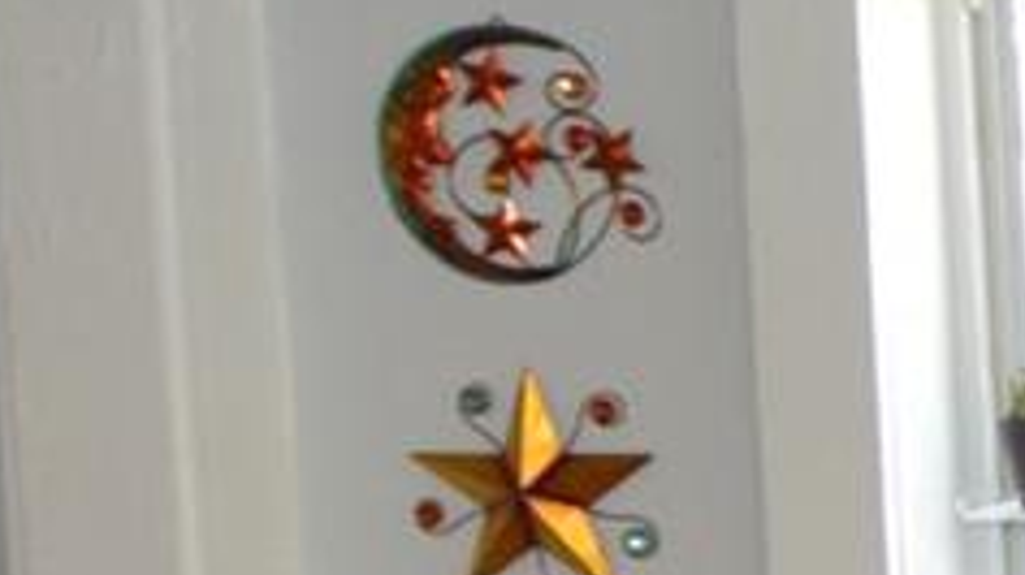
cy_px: 798
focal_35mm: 127
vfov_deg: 9.3
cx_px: 2928
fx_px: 3450
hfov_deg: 11.4
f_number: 4
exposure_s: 1/60
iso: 400
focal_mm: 12
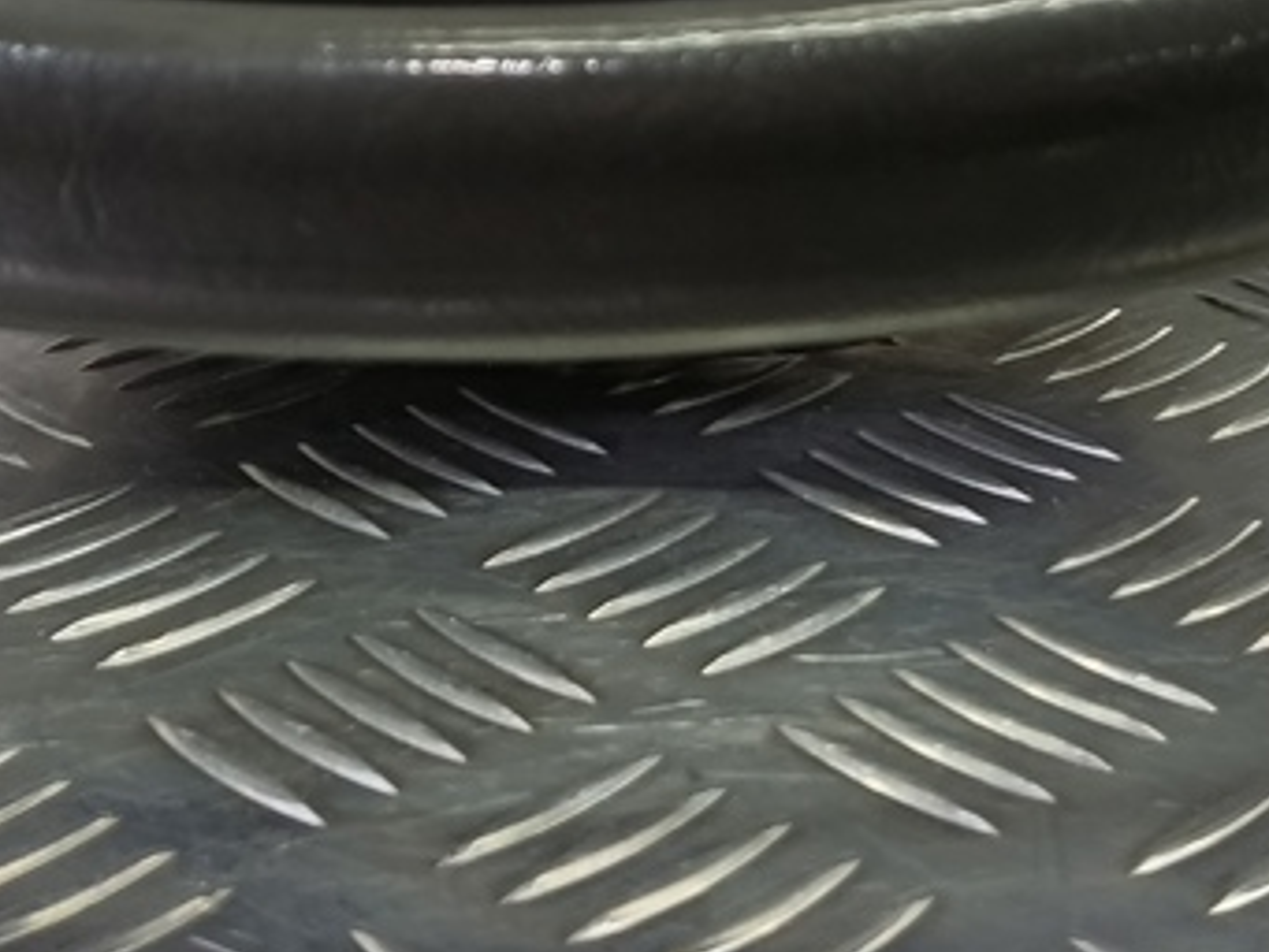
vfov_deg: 19.6
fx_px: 2530
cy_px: -283
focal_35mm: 69
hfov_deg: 28.2
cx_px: 625
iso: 161
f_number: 1.6
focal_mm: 4.11
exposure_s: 1/50
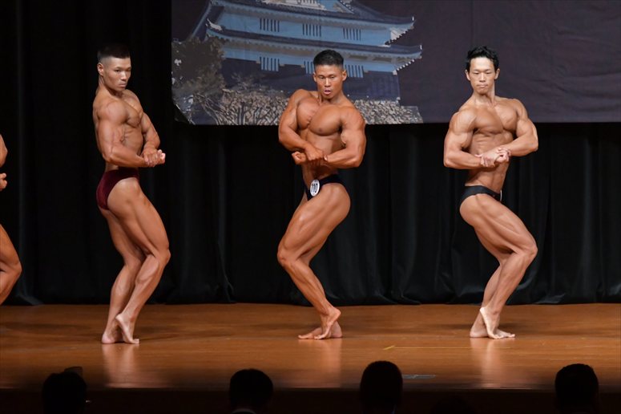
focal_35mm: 255
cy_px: 207
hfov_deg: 8.1
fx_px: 4397
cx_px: 310
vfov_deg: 5.4
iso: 5000
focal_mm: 170
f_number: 5.6
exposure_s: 1/400
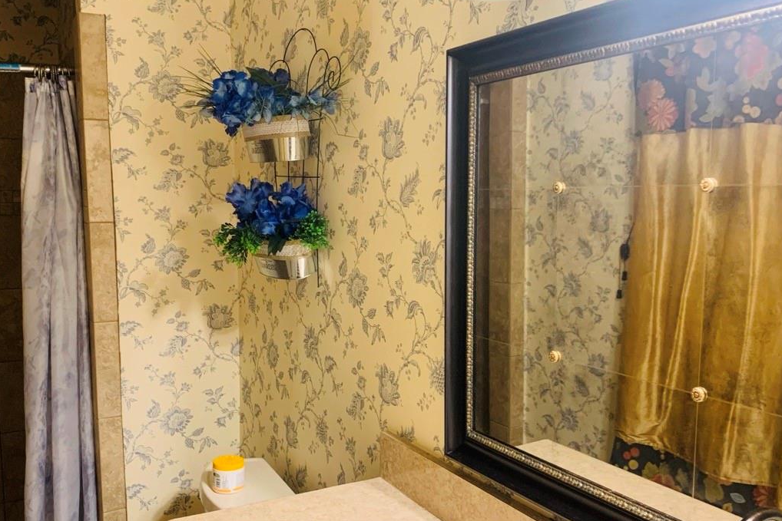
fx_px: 739
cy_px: 302
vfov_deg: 38.8
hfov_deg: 55.8
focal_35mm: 34
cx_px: 366
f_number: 1.8
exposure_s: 1/40
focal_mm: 4.25
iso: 250
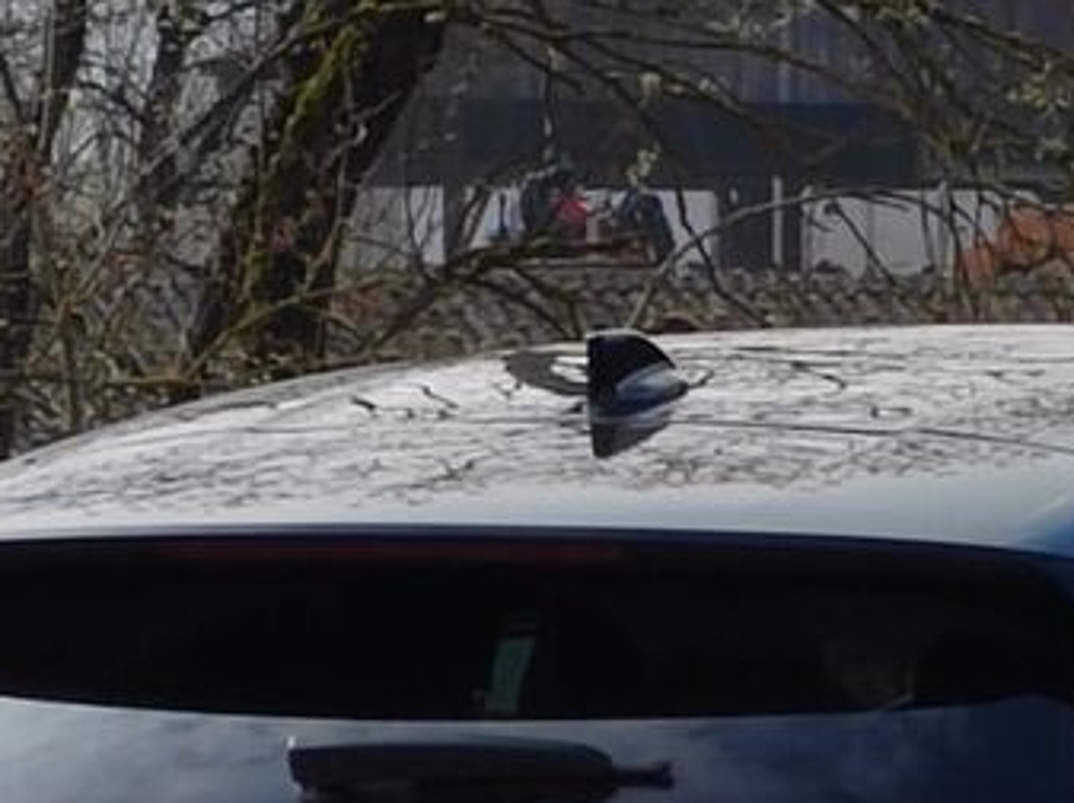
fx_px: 9546
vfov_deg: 4.8
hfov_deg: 6.4
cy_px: 966
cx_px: 1249
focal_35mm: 308
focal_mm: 5.52
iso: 101
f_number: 1.9
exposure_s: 1/1991
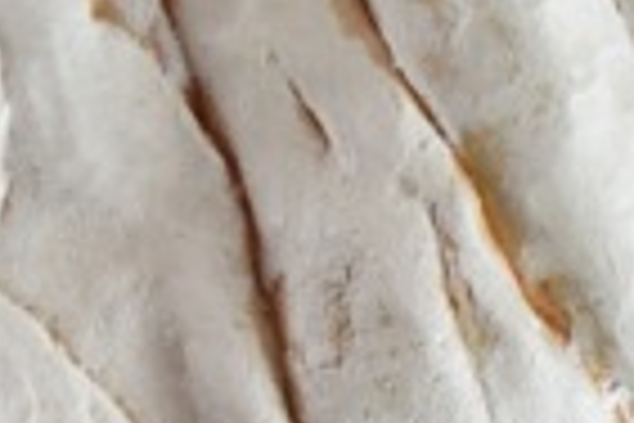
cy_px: 803
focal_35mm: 197
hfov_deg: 10.3
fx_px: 3474
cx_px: 719
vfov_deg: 6.8
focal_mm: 29
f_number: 5
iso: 800
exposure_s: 1/125
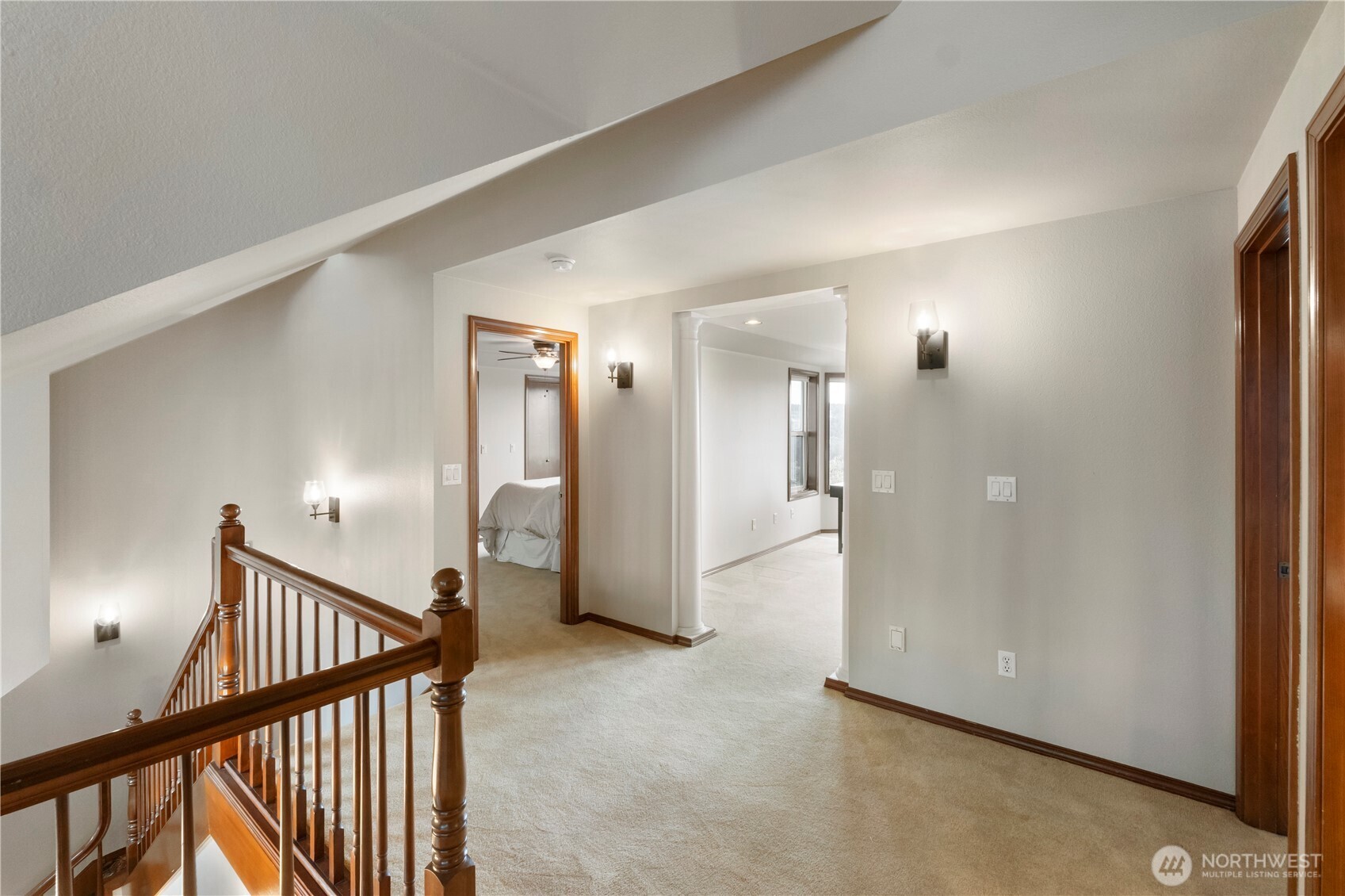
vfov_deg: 77.3
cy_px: 448
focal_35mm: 15
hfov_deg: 100.4
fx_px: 560
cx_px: 672
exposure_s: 1/40
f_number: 9
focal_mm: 10
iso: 800
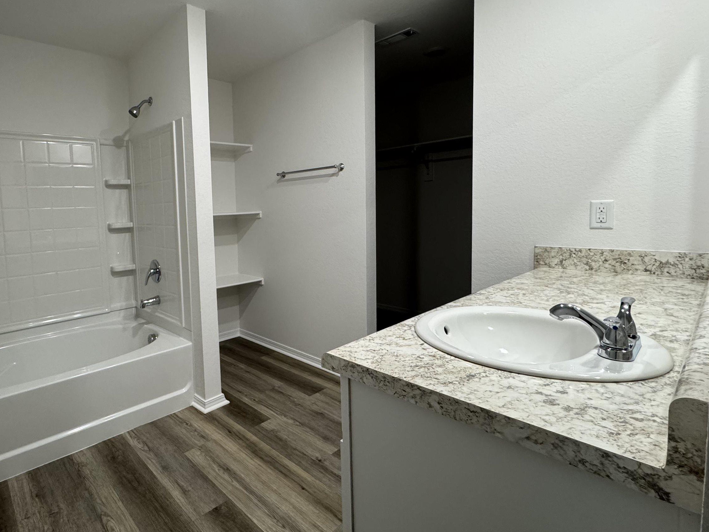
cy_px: 236
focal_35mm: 19
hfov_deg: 82.6
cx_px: 253
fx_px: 389
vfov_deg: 68.5
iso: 250
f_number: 2.2
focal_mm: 2.22
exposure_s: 1/120
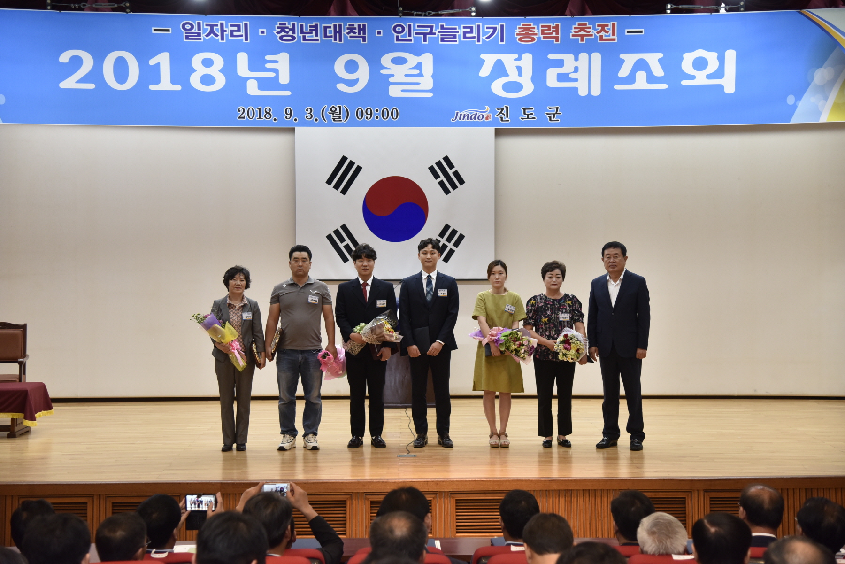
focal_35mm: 58
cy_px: 282
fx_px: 1362
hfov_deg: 34.5
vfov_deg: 23.4
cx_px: 422
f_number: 4
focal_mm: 58
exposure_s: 1/125
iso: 1000
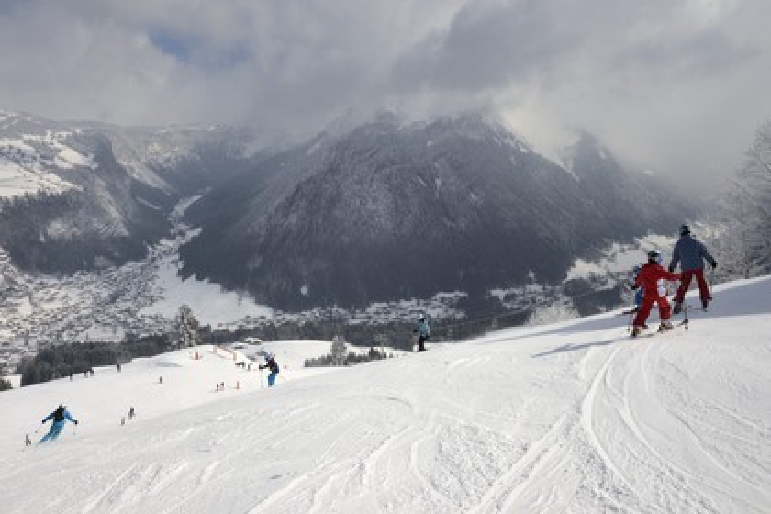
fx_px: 514
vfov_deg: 53.1
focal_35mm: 24
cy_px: 257
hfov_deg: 73.7
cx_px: 386
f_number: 16
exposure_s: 1/500
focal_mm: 24
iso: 400
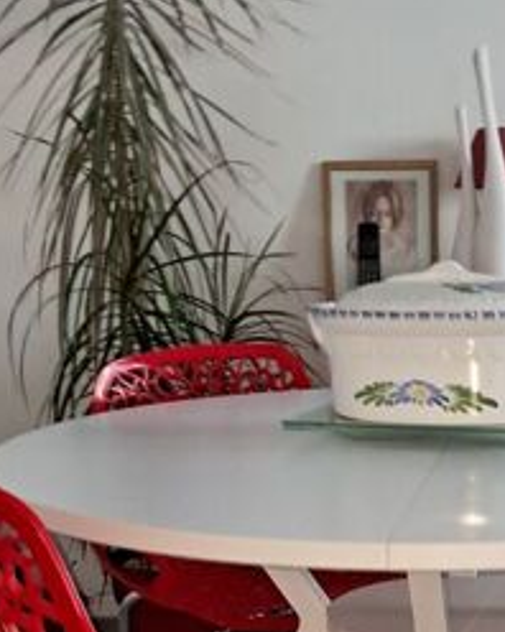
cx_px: 434
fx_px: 1272
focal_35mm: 68
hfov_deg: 22.0
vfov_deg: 25.6
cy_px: 721
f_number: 1.8
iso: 400
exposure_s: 1/50
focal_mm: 4
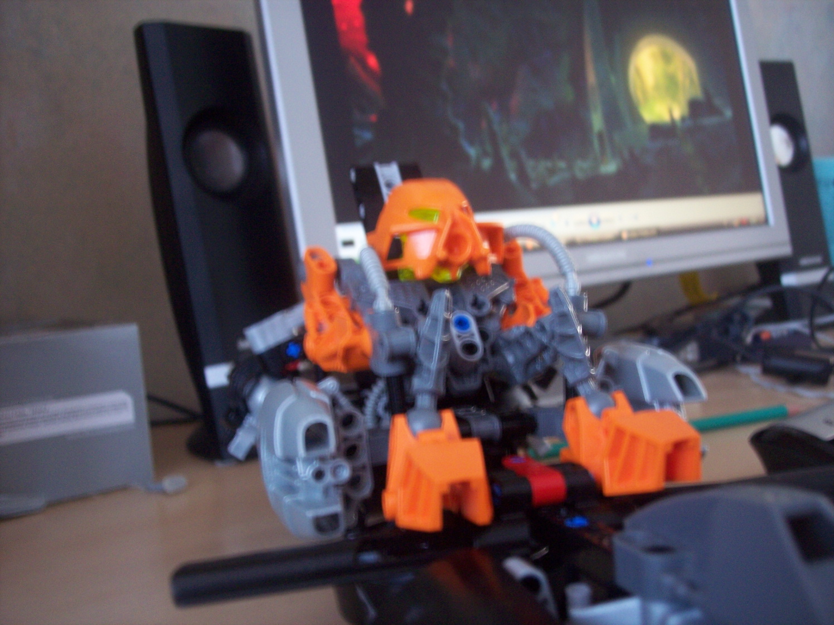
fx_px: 940
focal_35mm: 39
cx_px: 417
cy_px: 312
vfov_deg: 36.8
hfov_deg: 47.9
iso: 200
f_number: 3.4
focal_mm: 8
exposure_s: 1/8
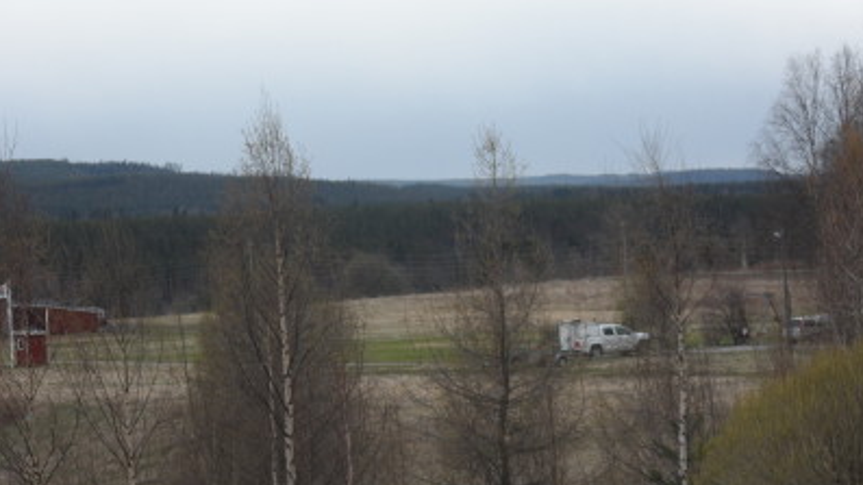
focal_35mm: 147
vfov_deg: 8.2
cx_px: 433
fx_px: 3363
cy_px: 294
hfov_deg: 14.6
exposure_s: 1/125
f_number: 5.2
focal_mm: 24.6
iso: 80
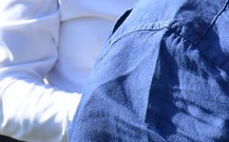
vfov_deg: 4.5
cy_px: 36
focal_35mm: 289
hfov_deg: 7.1
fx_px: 1801
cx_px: 430
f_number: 8
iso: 200
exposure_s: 1/250
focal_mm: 40
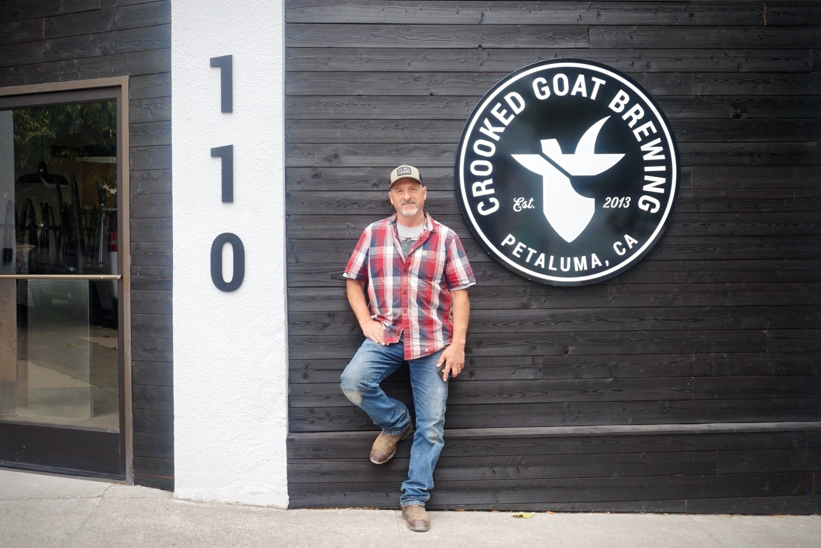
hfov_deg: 51.3
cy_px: 274
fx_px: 855
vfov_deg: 35.5
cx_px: 410
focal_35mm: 38
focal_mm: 25
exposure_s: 1/80
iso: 100
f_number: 7.1
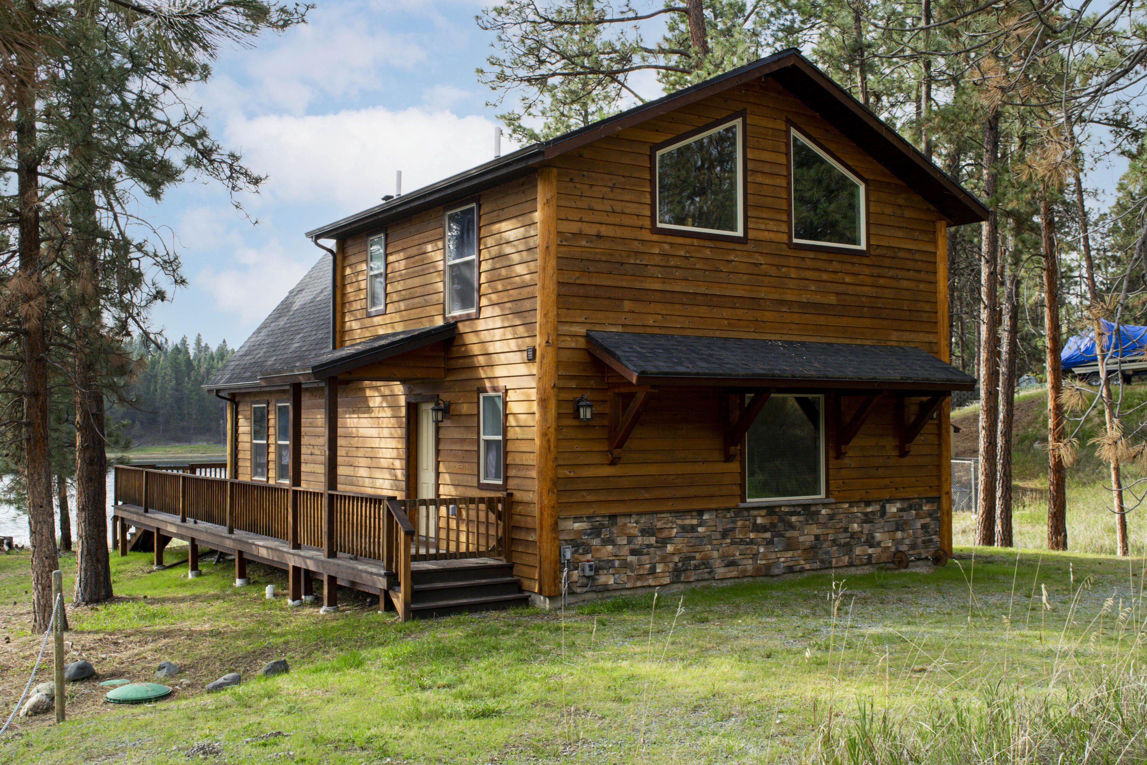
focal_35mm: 38
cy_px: 382
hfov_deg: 51.3
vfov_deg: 35.5
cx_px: 574
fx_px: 1195
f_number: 10
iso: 200
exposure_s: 1/160
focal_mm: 25
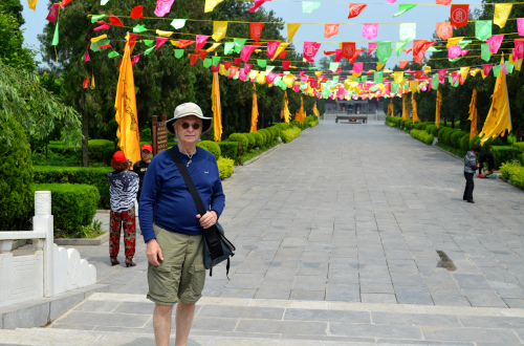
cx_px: 262
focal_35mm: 48
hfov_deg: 41.2
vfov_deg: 27.9
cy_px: 173
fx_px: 696
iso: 100
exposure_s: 1/320
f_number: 9
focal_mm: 32
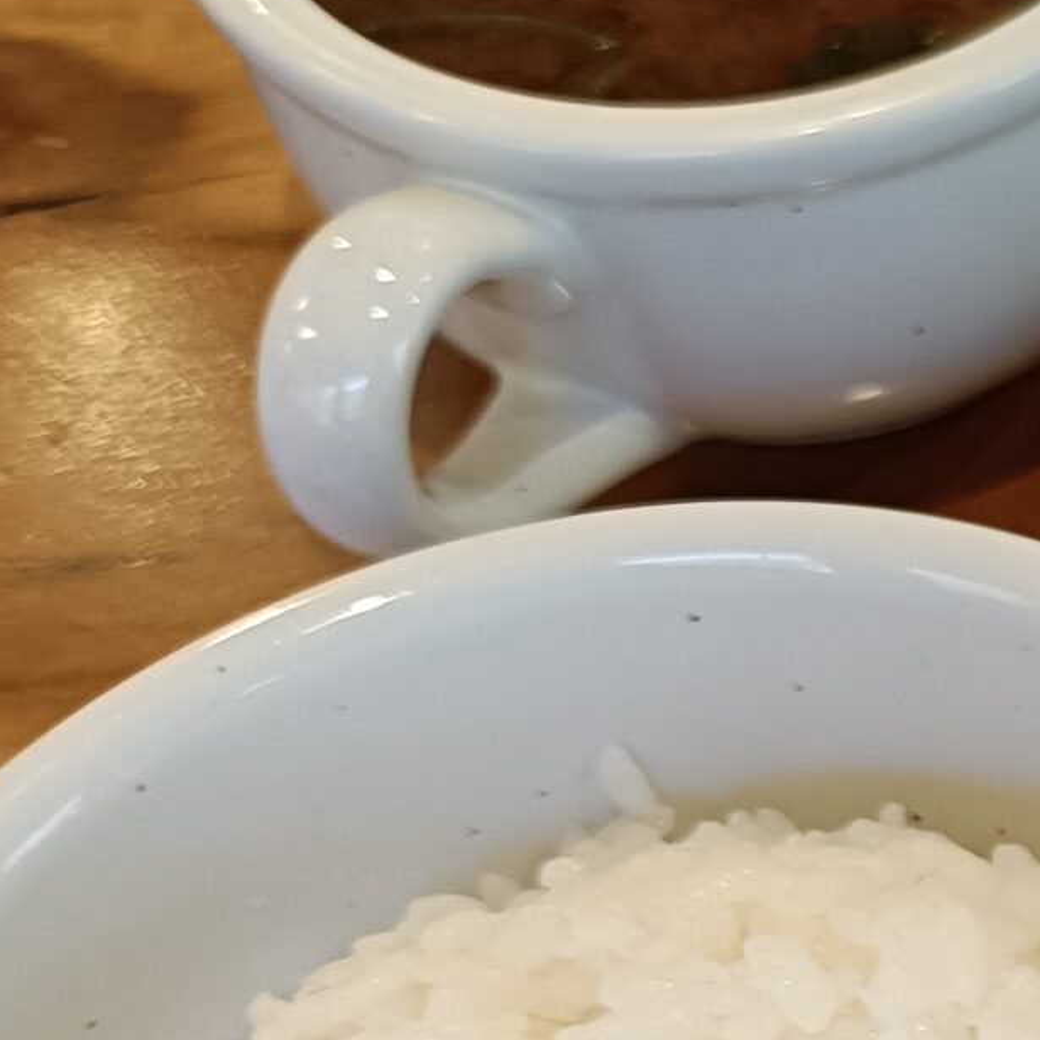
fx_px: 3127
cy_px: 840
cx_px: 1853
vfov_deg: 18.7
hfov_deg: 16.1
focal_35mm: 92
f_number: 1.7
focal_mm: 4.7
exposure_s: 1/60
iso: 500
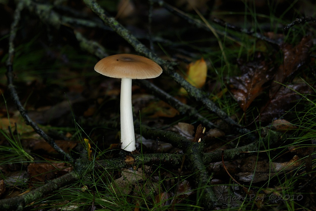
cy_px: 106
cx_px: 158
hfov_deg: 8.6
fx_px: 2106
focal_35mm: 240
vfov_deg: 5.7
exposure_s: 1/20
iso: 100
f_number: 4
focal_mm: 160
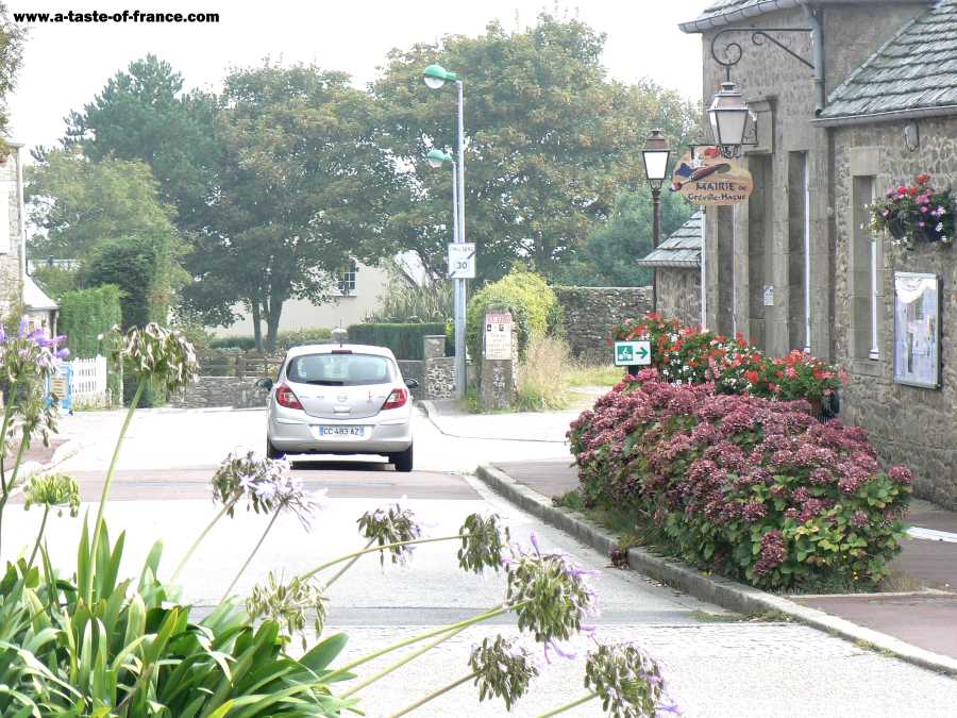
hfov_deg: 10.2
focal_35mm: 194
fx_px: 5363
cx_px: 478
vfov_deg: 7.7
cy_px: 359
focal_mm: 32.3
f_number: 5.6
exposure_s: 1/160
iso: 80
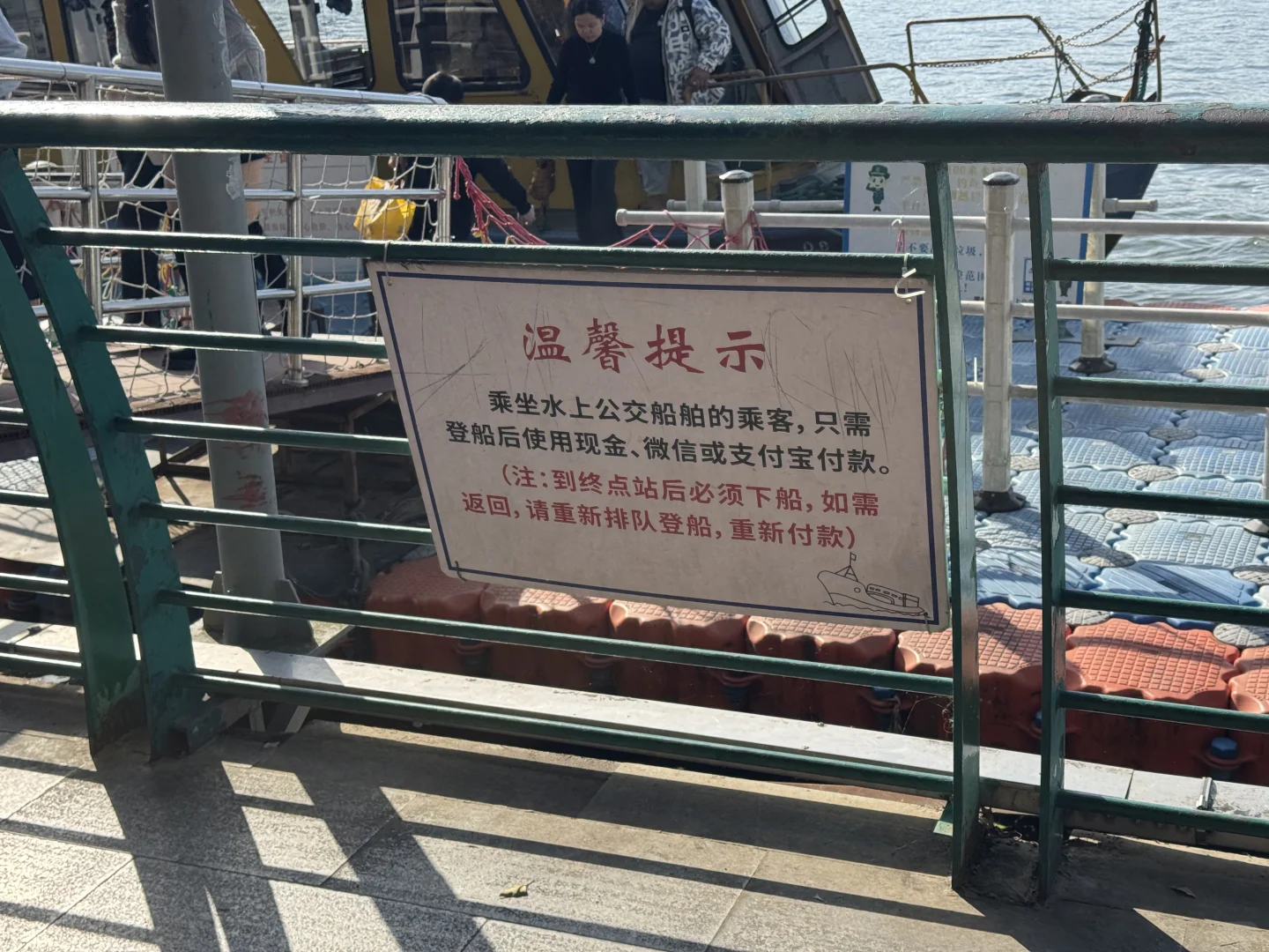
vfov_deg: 30.3
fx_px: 1760
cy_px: 476
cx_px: 634
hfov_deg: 39.7
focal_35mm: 48
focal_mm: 6.76
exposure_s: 1/2045
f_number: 1.78
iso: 64
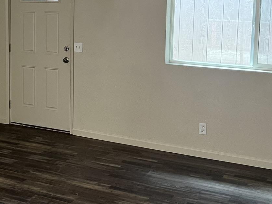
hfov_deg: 29.6
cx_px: 57
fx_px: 503
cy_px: 55
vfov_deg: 22.7
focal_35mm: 64
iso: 160
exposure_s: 1/60
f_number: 1.6
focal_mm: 5.1
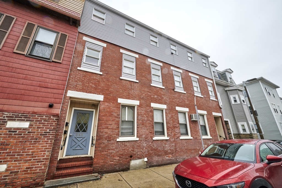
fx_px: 110
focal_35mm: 14
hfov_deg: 104.3
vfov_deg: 81.1
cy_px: 94
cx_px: 141
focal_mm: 14
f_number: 8
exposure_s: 1/250
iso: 400
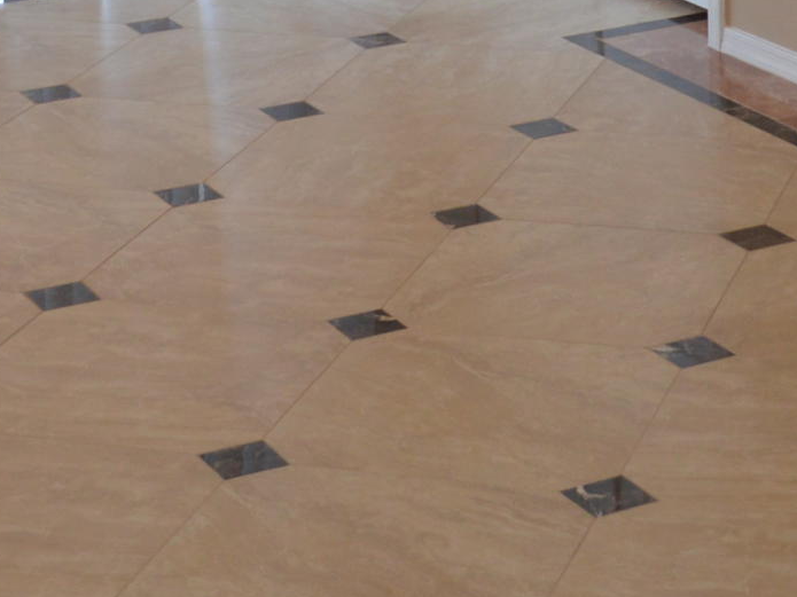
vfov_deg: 12.1
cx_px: 565
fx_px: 2578
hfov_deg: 17.5
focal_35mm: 112
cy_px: -494
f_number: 4
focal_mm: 18
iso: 400
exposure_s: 1/125
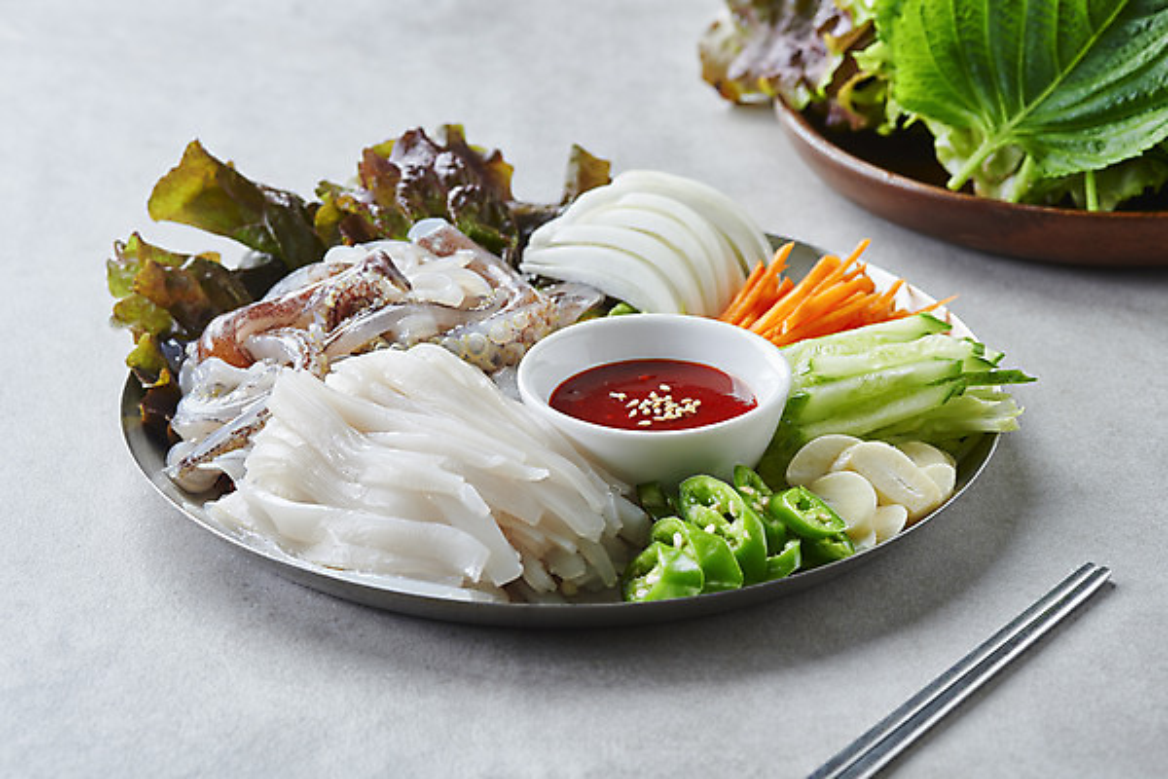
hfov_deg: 19.5
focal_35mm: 105
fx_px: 3406
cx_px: 584
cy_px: 390
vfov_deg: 13.0
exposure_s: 1/125
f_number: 13
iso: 100
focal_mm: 105
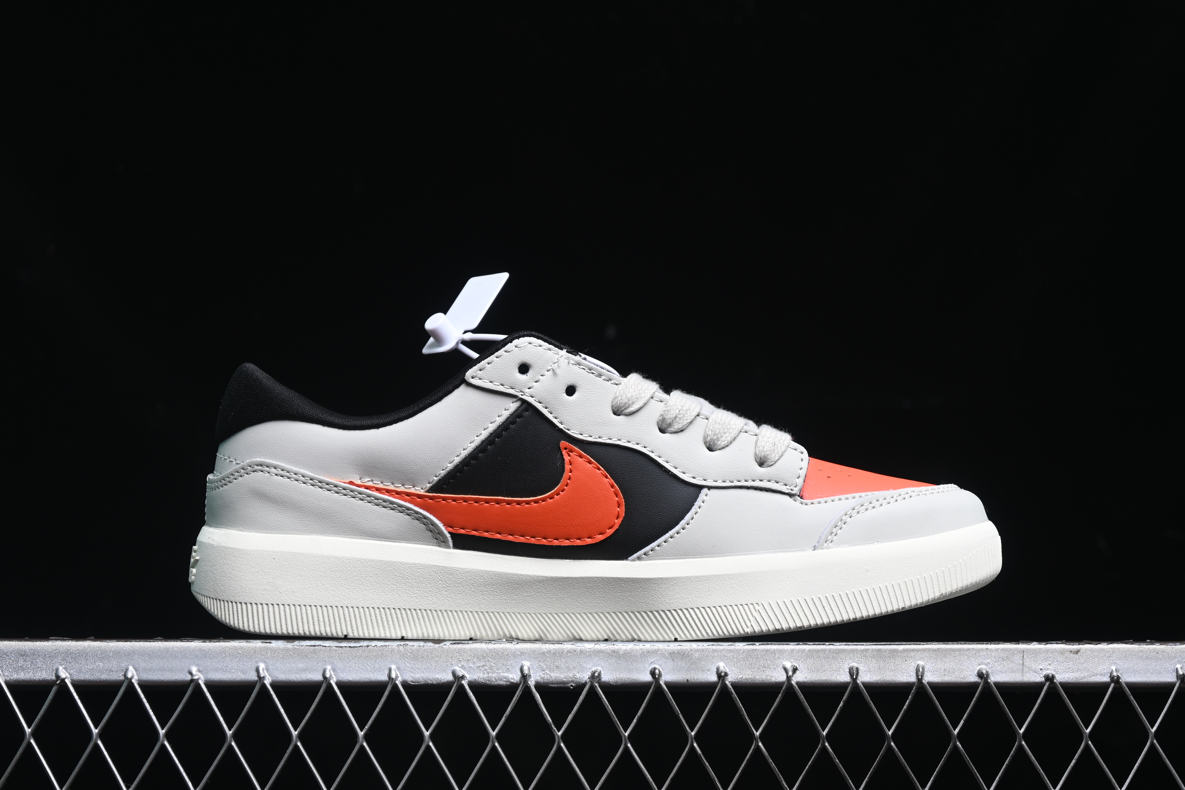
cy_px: 395
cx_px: 592
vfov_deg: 18.2
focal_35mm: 75
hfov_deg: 27.0
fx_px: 2469
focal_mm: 50
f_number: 6.3
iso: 160
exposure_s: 1/60
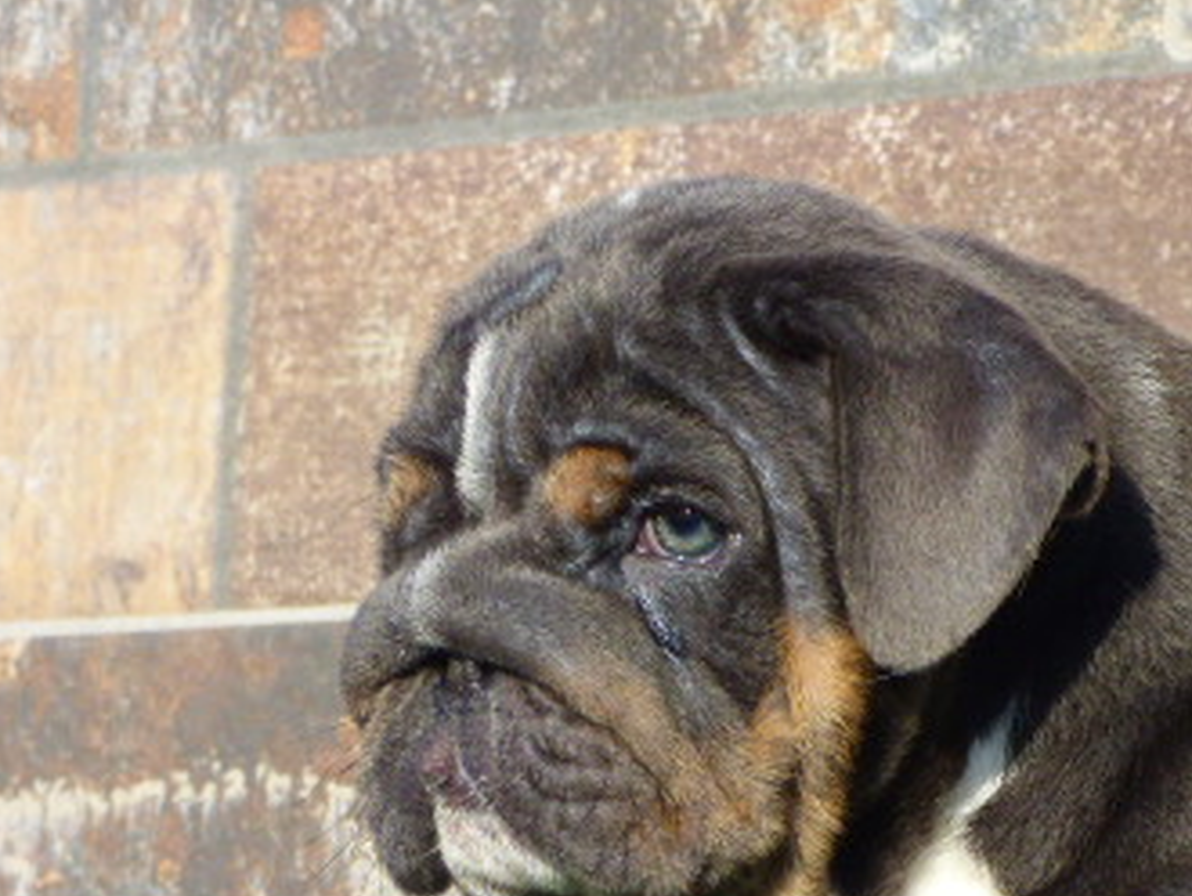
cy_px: 831
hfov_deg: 6.9
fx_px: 9890
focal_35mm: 287
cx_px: 968
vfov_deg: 5.2
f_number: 5.3
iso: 200
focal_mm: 24.17
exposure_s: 1/250
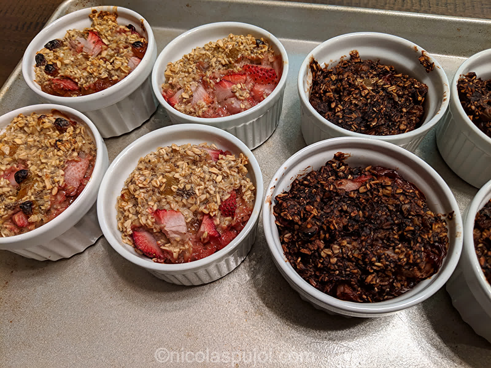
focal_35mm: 27
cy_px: 184
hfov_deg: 65.3
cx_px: 246
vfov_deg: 51.4
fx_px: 383
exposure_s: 1/30
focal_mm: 4.44
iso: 59
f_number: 1.8
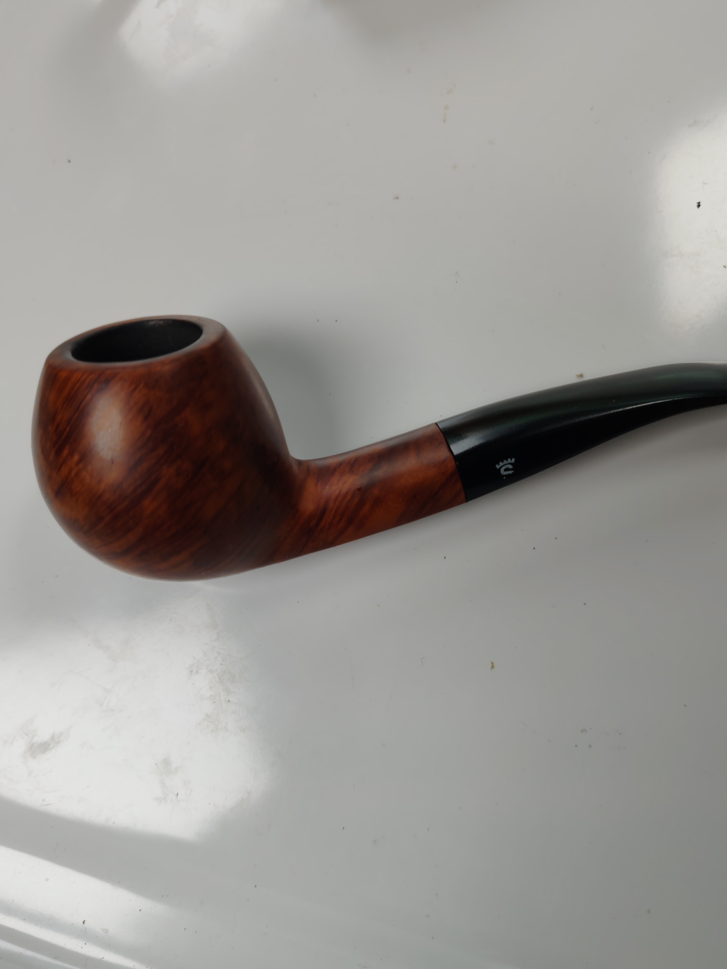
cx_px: 364
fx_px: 756
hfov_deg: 51.4
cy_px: 484
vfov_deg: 65.3
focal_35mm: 27
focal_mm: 6.12
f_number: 1.9
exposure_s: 1/100
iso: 64
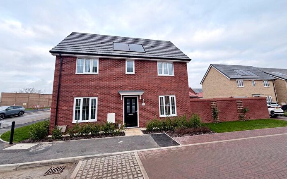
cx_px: 144
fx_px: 117
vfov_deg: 74.6
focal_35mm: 15
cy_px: 81
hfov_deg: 101.5
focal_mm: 2.22
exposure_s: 1/205
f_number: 2.2
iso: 40
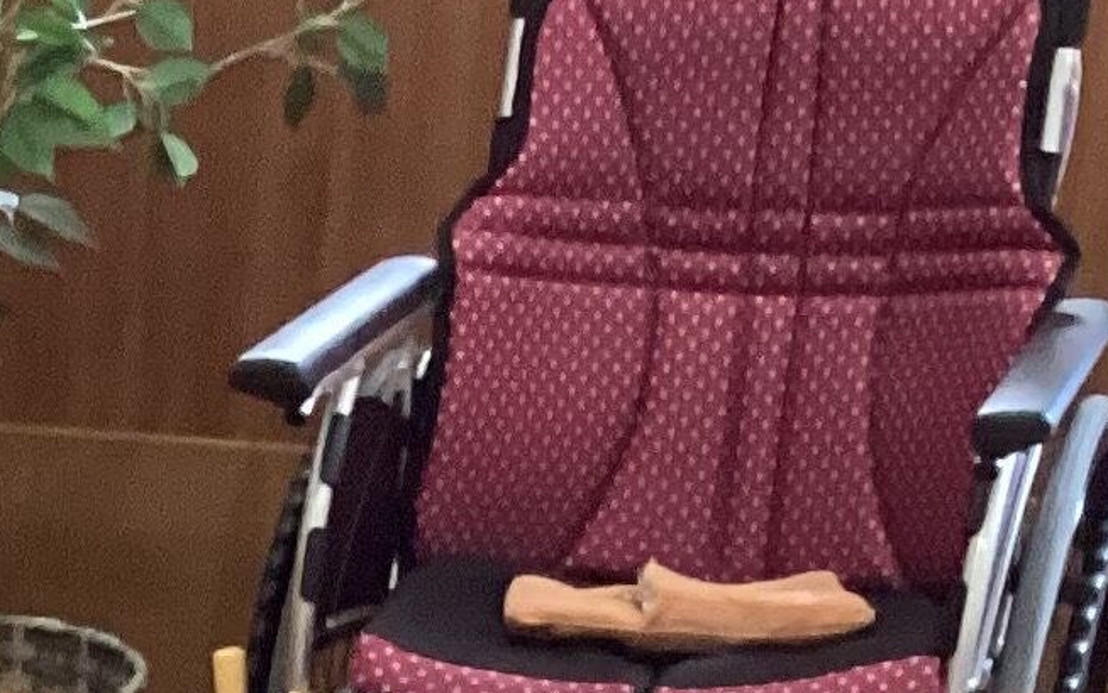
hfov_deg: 12.1
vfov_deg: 7.4
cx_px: -576
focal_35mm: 164
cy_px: 1811
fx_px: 4953
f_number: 2.4
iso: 250
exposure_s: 1/60
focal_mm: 3.3
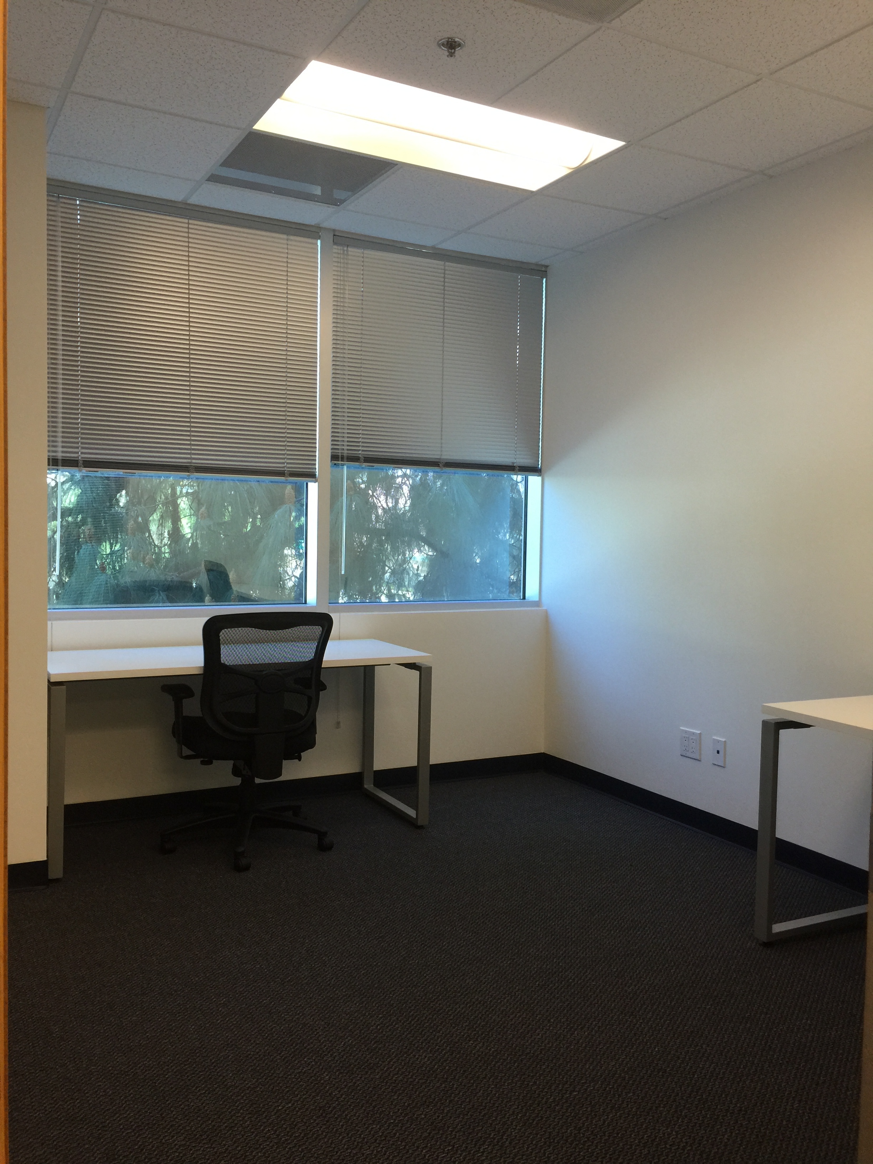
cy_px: 582
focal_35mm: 29
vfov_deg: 61.7
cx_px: 436
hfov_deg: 48.2
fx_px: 975
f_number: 2.2
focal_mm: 4.15
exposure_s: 1/30
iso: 50
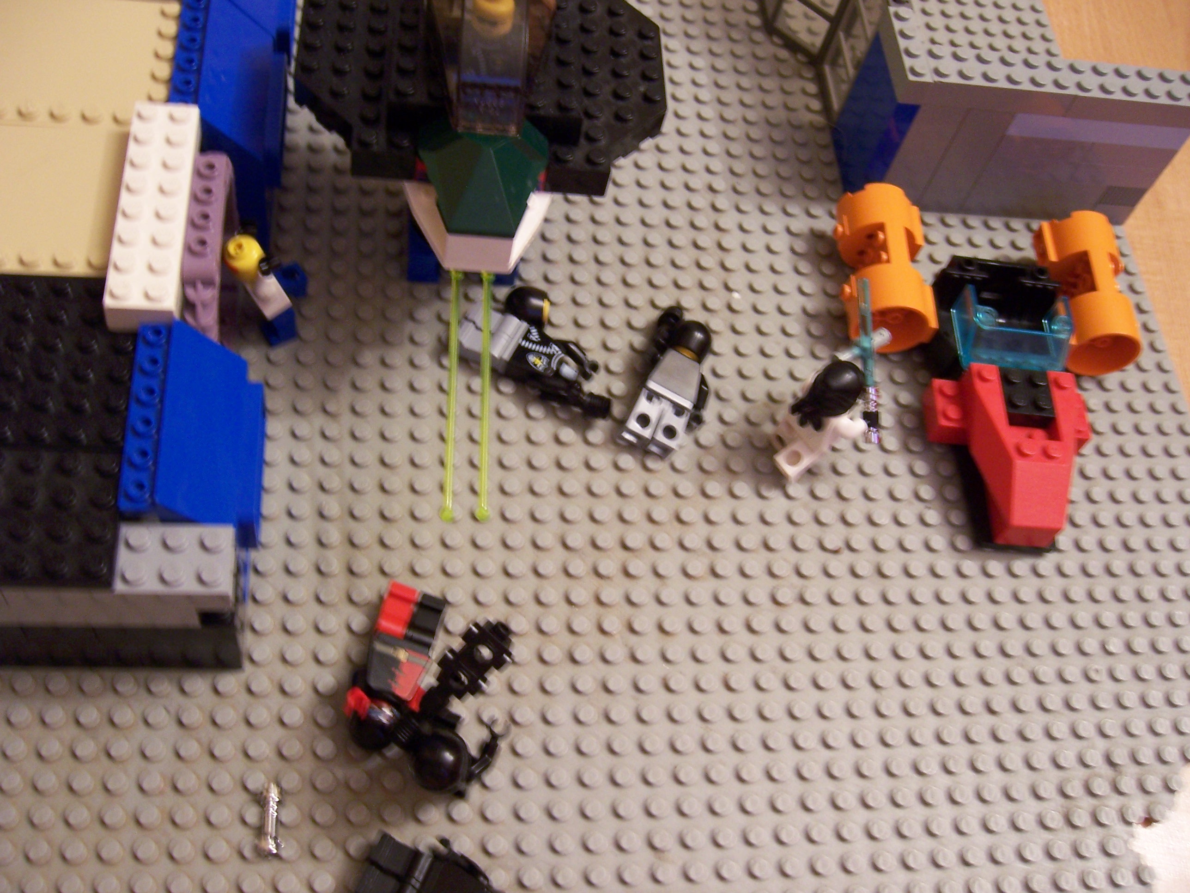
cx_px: 595
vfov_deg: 39.7
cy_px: 446
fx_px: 1238
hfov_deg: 51.4
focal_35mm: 36
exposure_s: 1/8
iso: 160
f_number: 2.8
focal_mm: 6.2
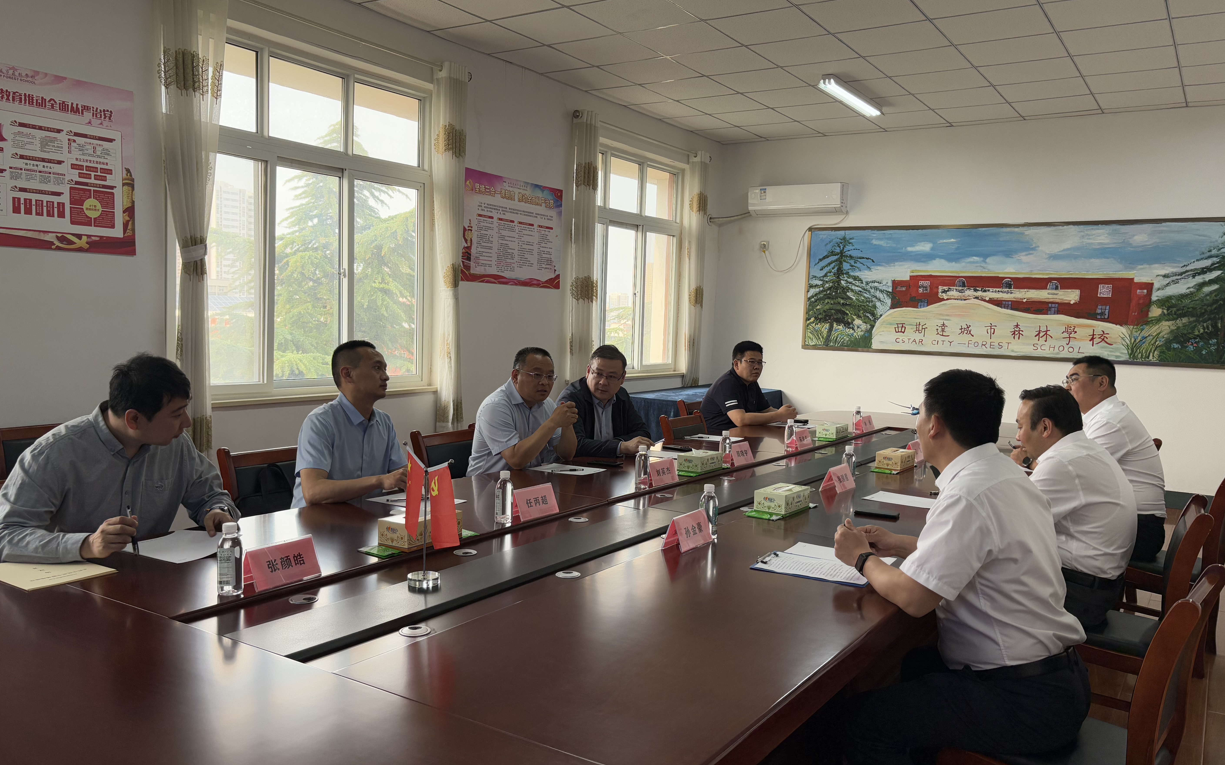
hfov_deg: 66.5
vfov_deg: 44.5
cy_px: 386
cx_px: 611
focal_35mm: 28
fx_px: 935
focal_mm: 5.96
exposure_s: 1/155
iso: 125
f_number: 1.6
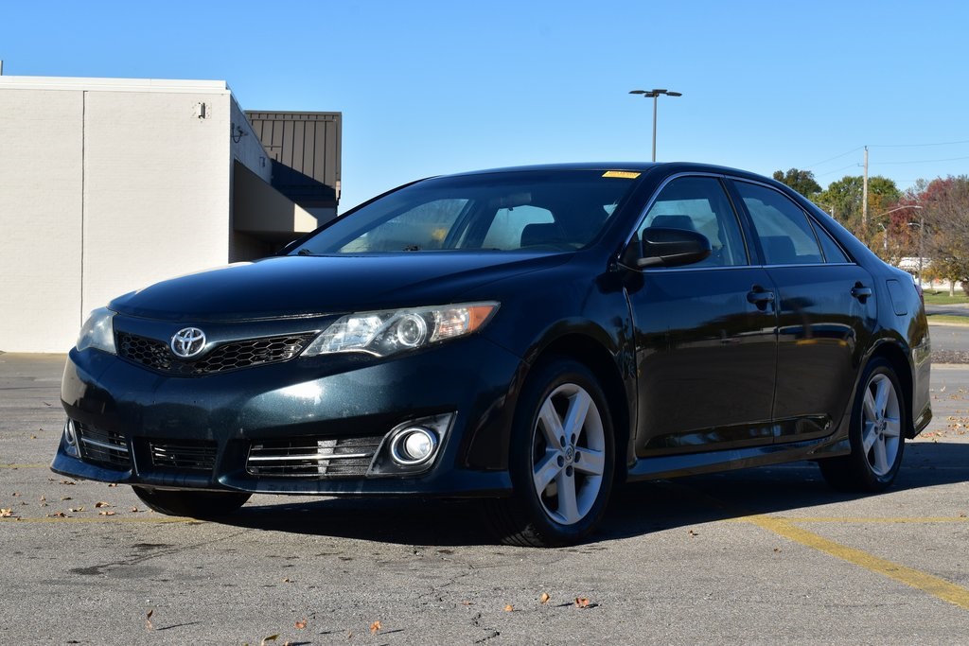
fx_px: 1817
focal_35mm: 68
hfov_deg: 29.9
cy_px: 323
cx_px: 484
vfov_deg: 20.2
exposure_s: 1/400
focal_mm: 45
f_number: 11
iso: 400
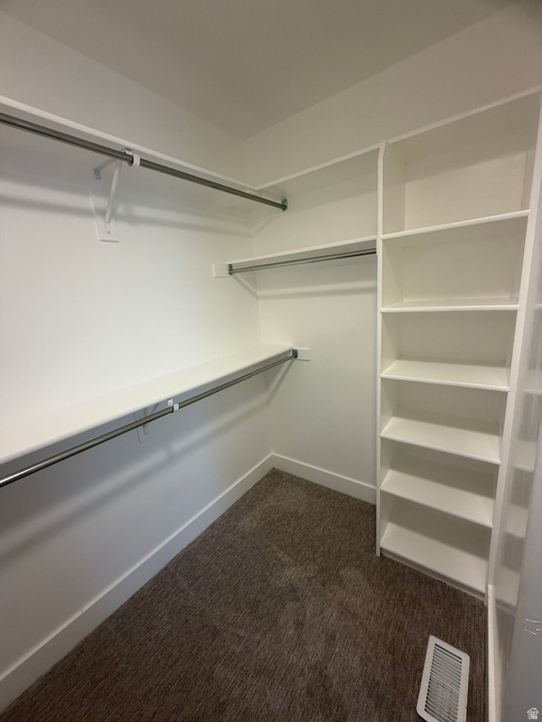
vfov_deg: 102.1
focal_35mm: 14
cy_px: 361
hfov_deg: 85.7
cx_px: 271
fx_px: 292
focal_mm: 2.22
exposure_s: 1/120
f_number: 2.2
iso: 200
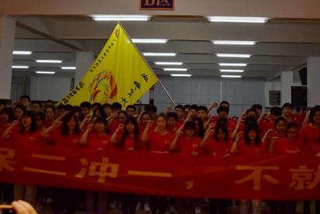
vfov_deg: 29.1
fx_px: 407
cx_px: 202
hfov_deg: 42.6
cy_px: 62
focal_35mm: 46
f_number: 3.8
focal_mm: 21
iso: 800
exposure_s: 1/500
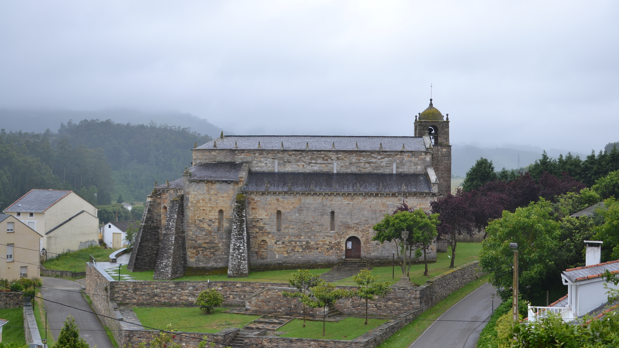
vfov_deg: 21.6
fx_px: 911
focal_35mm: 56
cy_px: 174
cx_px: 312
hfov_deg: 37.5
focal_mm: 35
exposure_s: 1/640
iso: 100
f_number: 2.8
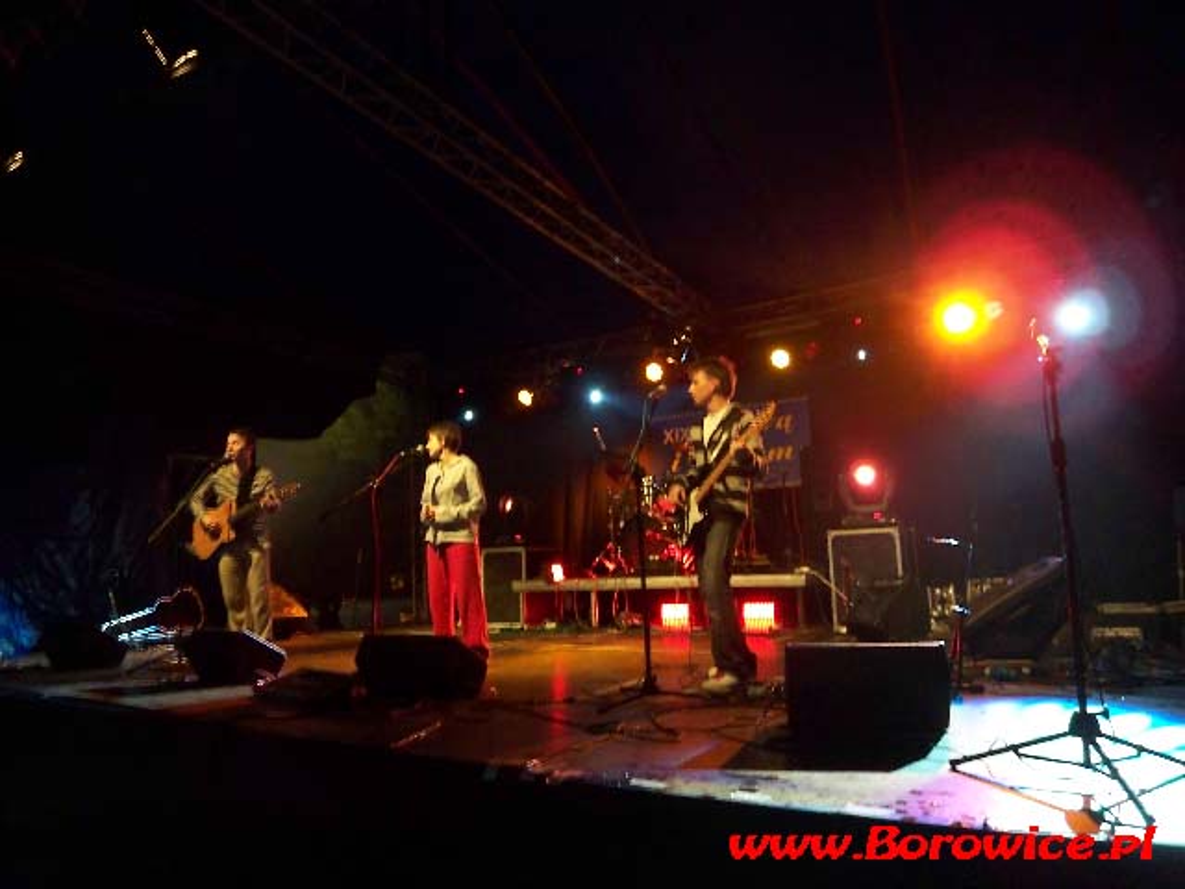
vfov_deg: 58.9
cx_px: 592
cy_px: 444
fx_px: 787
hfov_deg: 73.9
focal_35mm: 23
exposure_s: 1/8
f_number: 2.8
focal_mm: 3.8
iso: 200
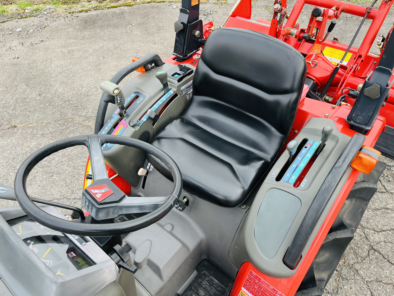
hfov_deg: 67.3
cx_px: 197
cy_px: 148
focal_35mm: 26
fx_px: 296
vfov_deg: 53.1
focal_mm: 5.1
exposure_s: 1/261
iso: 40
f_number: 1.6
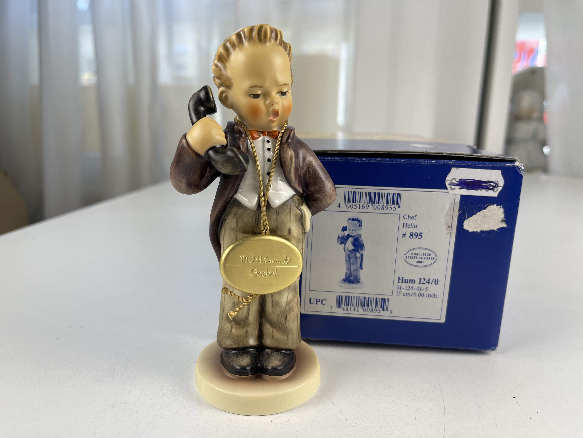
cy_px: 219
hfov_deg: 69.4
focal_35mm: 25
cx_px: 292
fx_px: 421
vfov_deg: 54.9
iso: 32
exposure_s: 1/144
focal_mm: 5.1
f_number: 1.6
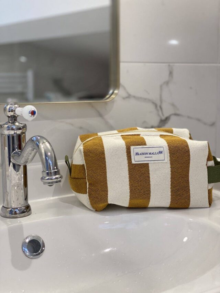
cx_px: 110
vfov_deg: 36.8
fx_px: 441
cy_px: 146
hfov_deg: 28.0
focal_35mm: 52
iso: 160
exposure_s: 1/122
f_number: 2
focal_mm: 6
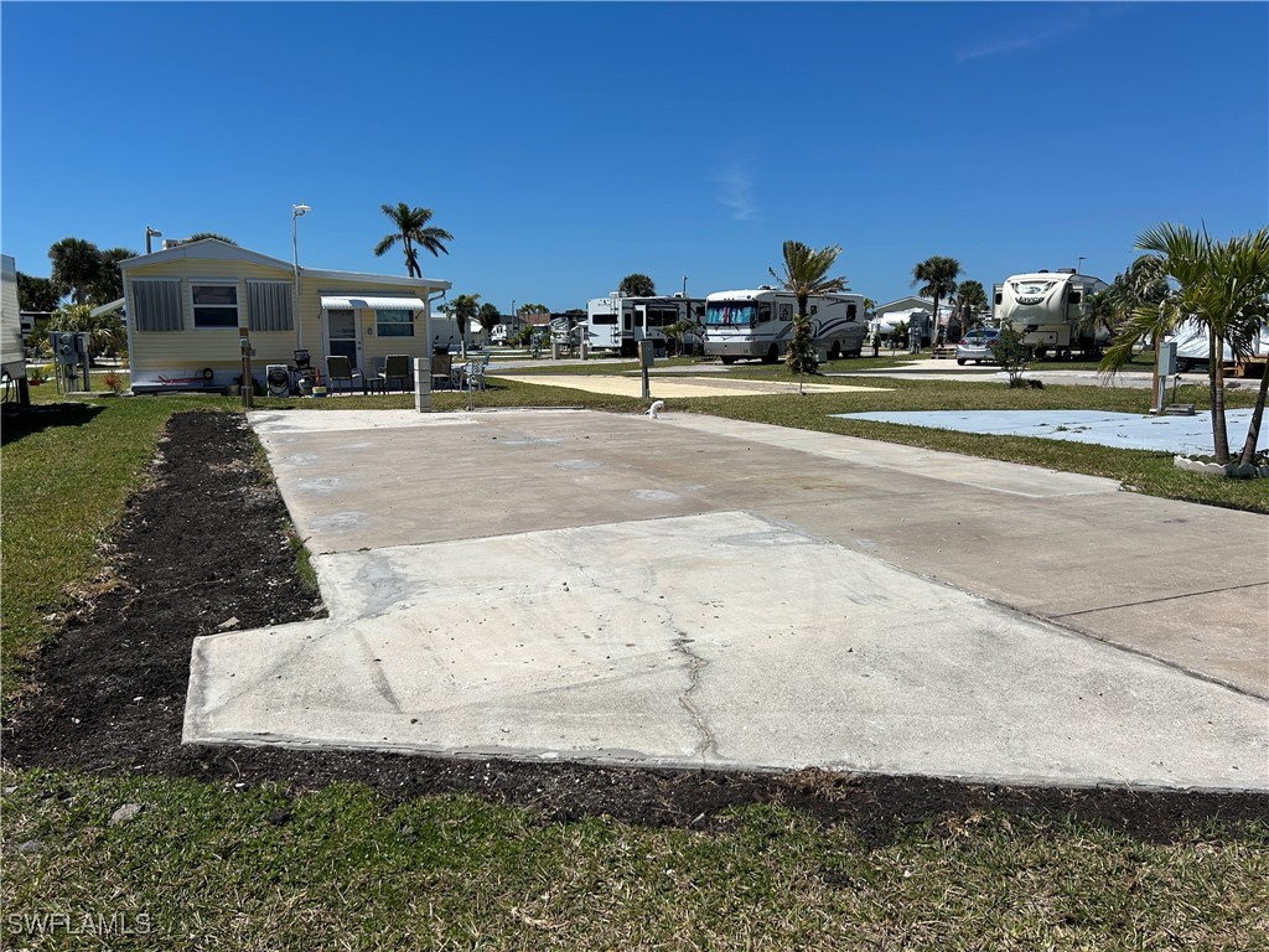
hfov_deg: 67.3
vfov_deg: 53.1
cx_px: 634
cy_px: 476
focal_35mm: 26
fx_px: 953
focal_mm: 5.7
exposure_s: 1/10309
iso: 50
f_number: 1.5
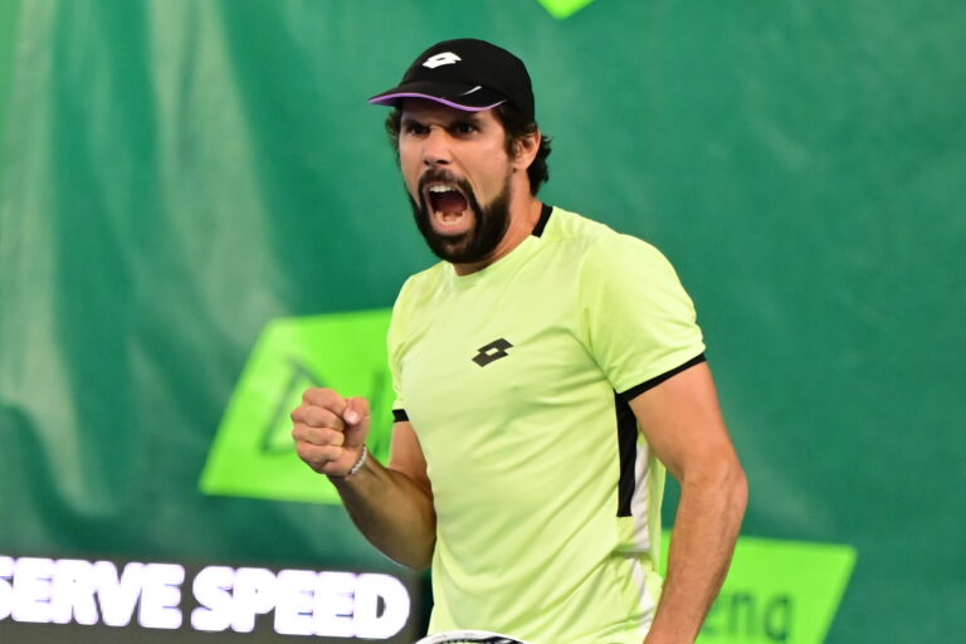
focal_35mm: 150
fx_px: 4025
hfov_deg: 13.7
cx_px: 483
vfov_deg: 9.1
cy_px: 322
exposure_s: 1/640
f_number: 2.8
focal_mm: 150
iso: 3600
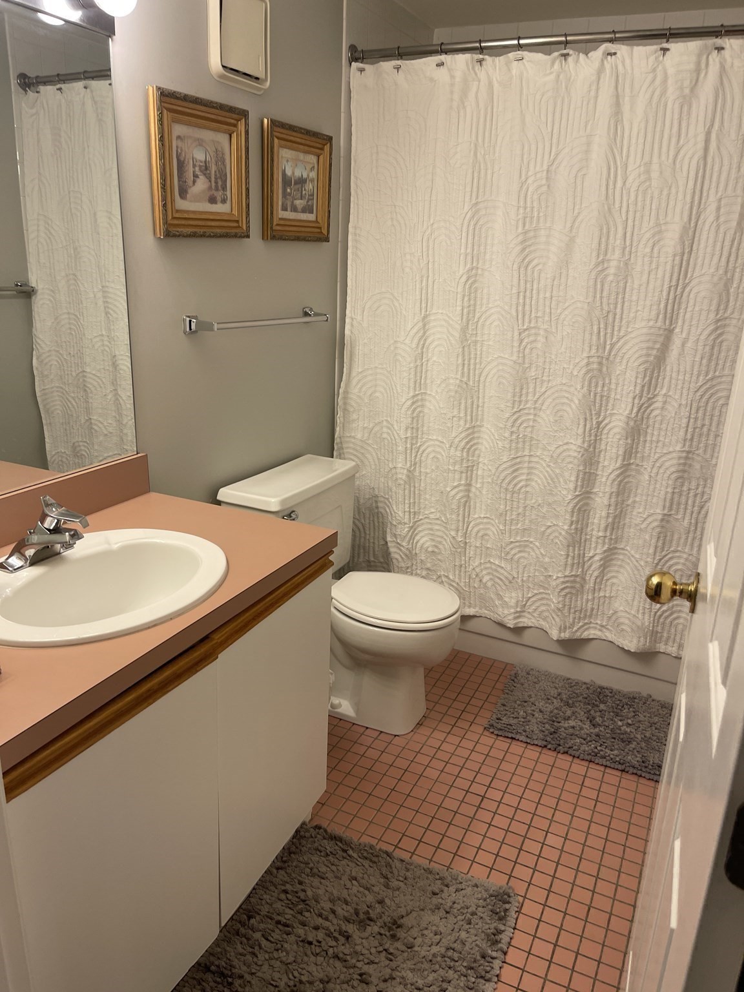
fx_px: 716
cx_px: 372
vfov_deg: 69.4
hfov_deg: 54.9
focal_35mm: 25
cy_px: 496
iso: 64
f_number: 1.6
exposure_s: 1/60
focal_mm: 5.1
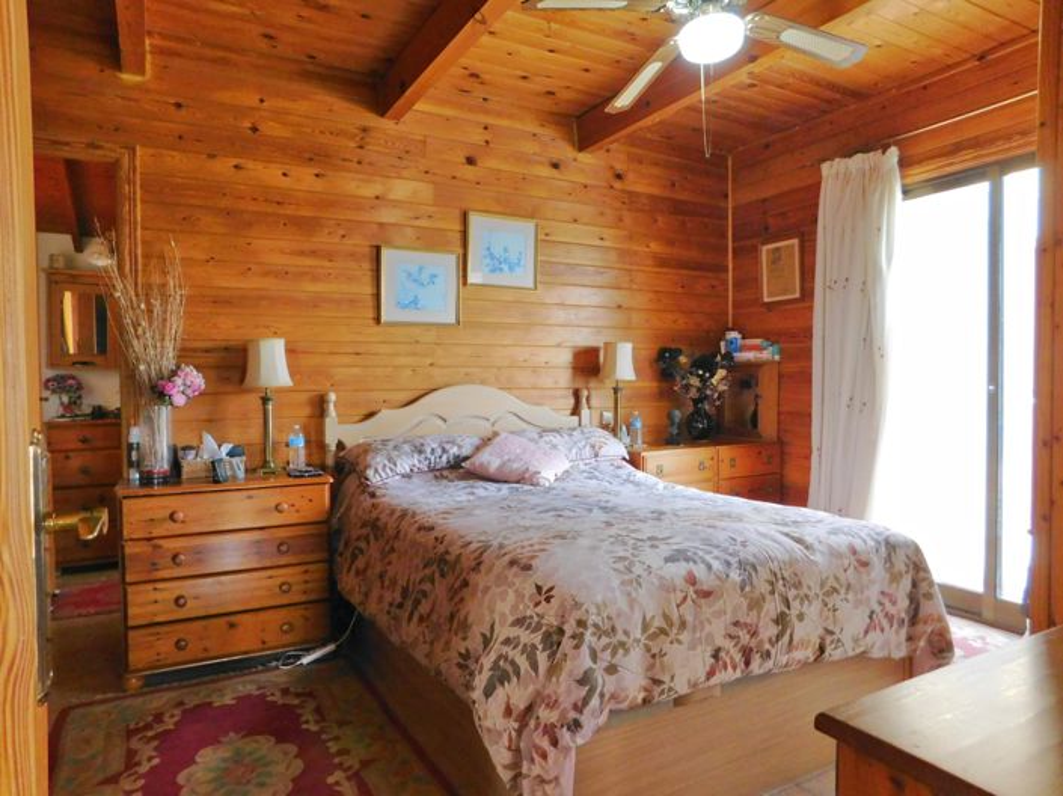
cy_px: 398
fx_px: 706
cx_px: 532
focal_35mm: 23
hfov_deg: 74.0
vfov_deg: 58.8
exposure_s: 1/30
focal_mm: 4
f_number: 3
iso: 320
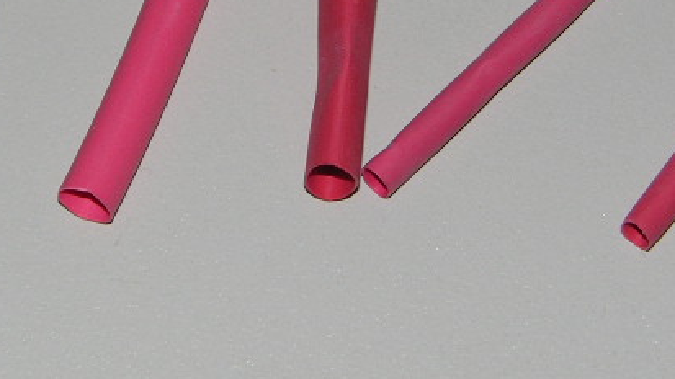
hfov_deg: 7.3
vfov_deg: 4.1
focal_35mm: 297
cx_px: 165
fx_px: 5314
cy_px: 93
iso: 50
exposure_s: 1/120
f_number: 4.1
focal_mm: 27.3
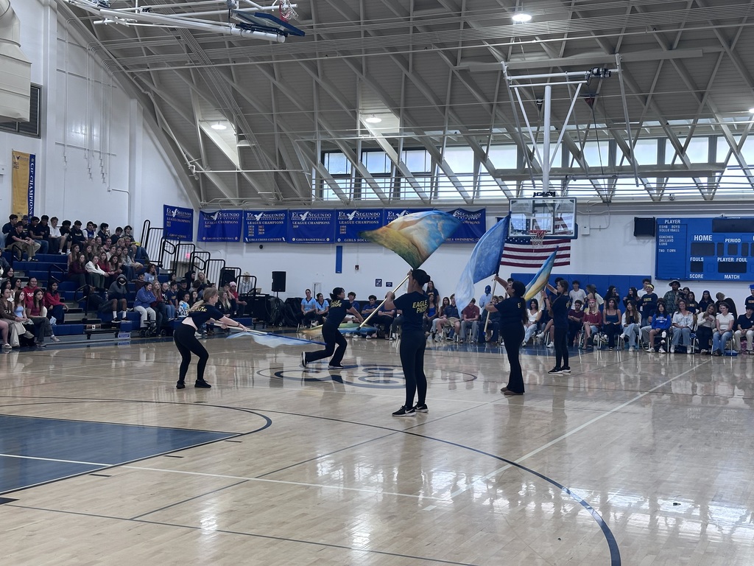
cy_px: 283
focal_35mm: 48
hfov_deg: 39.7
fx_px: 1046
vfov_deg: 30.3
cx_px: 377
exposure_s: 1/120
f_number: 1.78
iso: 64
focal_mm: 6.86
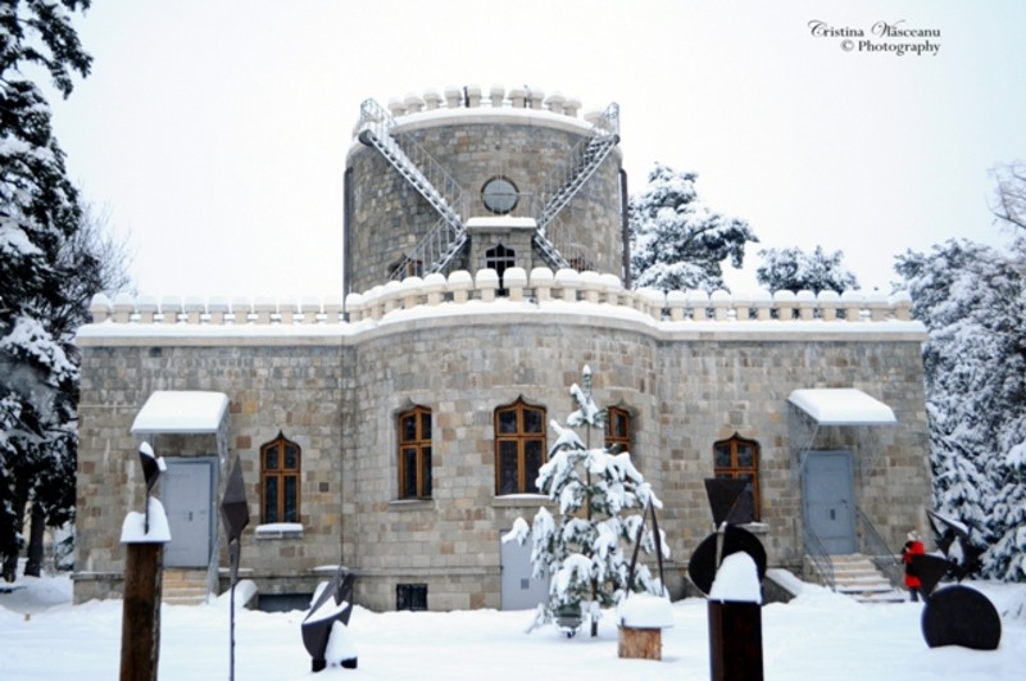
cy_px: 340
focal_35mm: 39
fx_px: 1110
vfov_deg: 34.1
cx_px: 513
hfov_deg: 49.6
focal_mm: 26
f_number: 4.2
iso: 500
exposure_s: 1/250
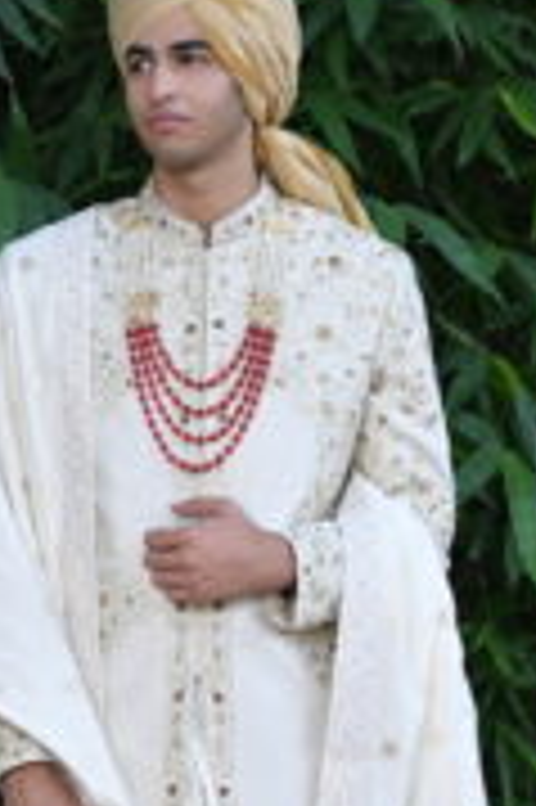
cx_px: 198
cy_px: 657
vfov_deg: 14.0
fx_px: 3267
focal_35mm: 146
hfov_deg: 9.4
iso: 640
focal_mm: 58
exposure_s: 1/200
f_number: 6.3
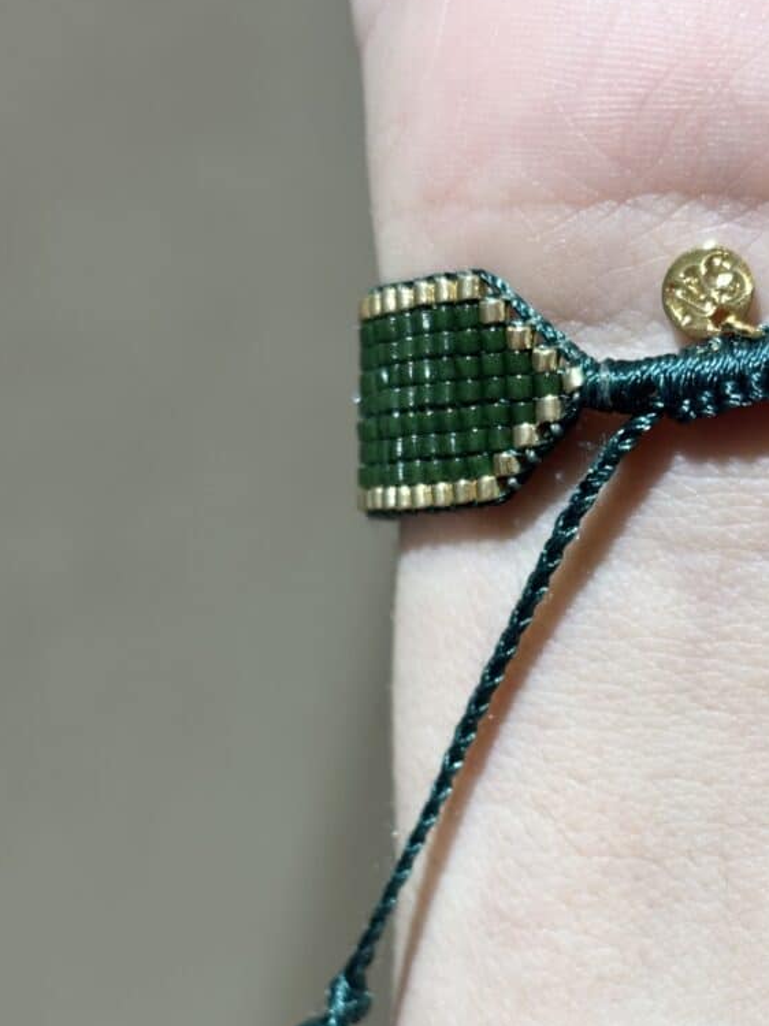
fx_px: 2104
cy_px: 681
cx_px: 478
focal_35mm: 71
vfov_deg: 27.3
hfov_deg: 20.7
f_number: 1.6
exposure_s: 1/100
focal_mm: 5.96
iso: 50
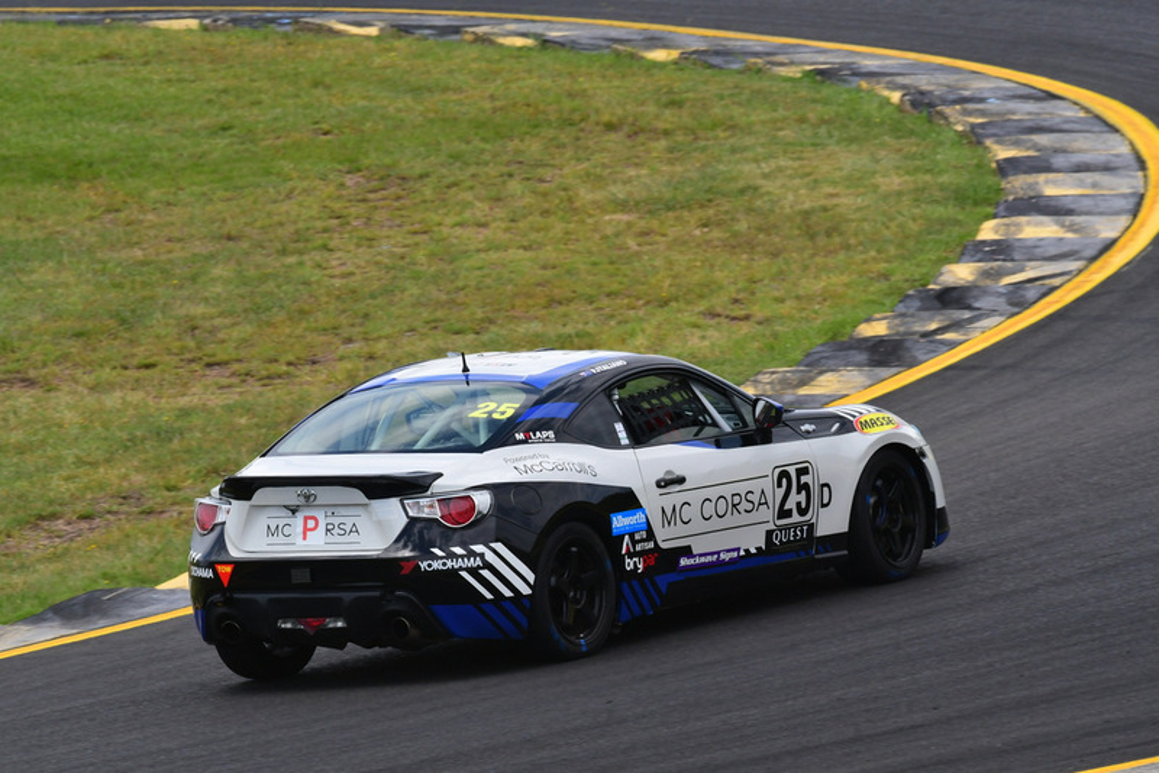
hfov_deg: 3.5
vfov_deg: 2.4
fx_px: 18840
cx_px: 580
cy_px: 386
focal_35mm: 585
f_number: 13
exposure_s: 1/640
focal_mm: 390
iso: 640
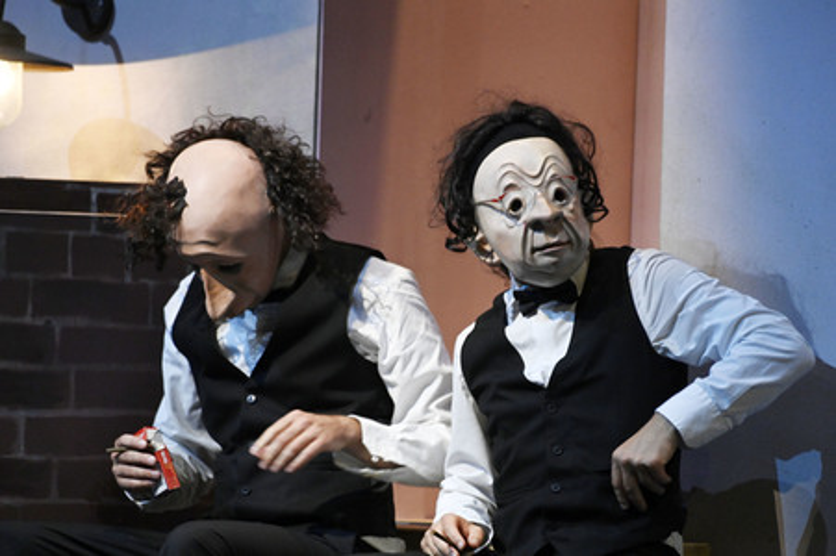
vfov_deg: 2.7
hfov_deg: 4.1
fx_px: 11602
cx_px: 418
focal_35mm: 500
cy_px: 278
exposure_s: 1/125
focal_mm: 500
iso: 6400
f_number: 5.6
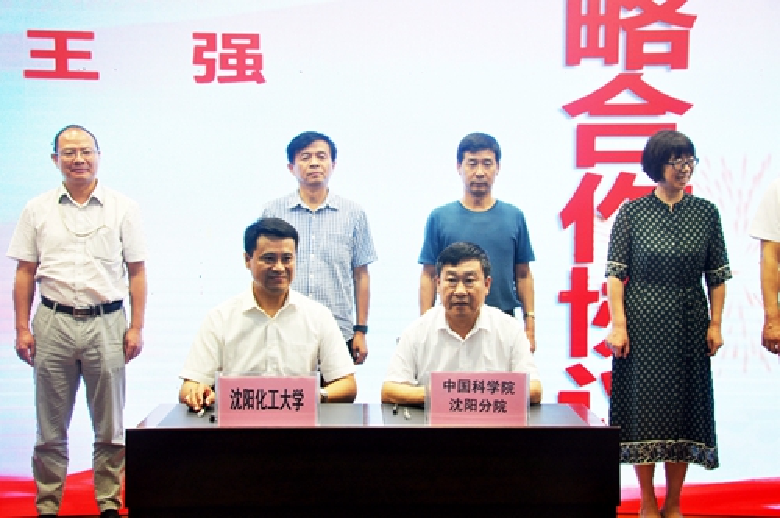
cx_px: 390
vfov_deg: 23.7
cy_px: 259
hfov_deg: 35.1
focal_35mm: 57
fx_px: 1233
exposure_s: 1/25
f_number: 4.5
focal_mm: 38
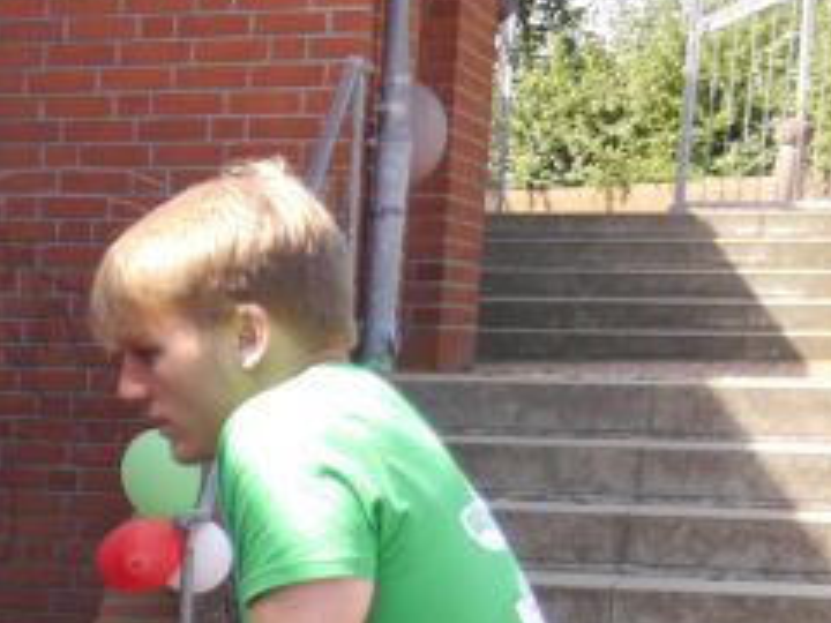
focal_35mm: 125
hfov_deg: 13.9
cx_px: -713
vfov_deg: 11.4
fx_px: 3001
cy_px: 886
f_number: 3.6
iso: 160
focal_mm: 15
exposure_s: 1/200
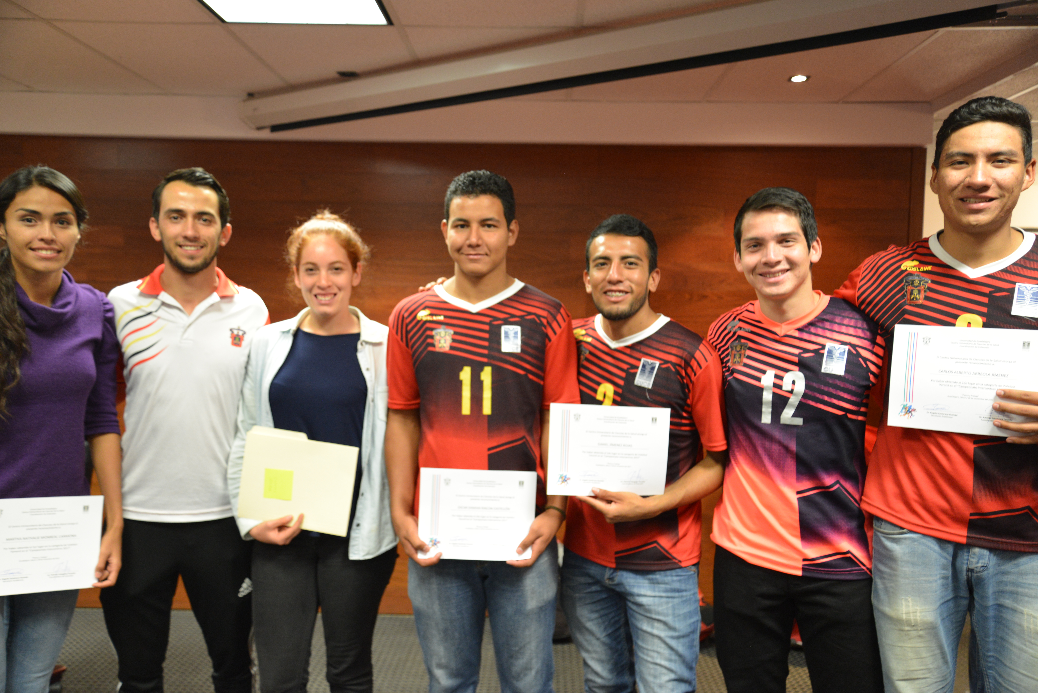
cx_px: 519
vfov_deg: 41.1
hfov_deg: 58.7
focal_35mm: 32
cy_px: 346
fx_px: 923
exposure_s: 1/30
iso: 1600
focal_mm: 32
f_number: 4
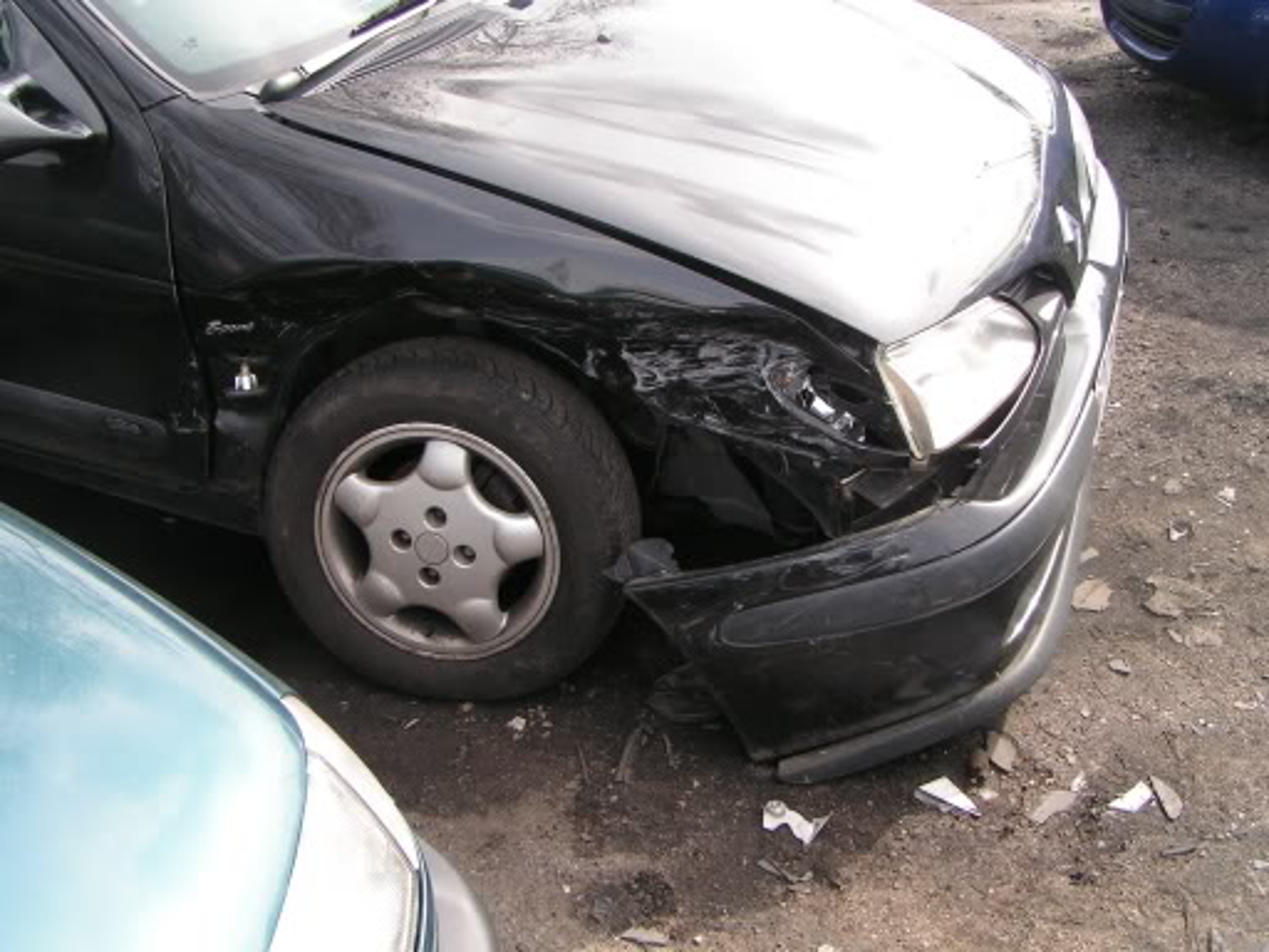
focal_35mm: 38
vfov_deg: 37.7
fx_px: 1393
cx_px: 634
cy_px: 476
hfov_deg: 49.0
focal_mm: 5.8
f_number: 4.5
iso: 50
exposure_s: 1/125
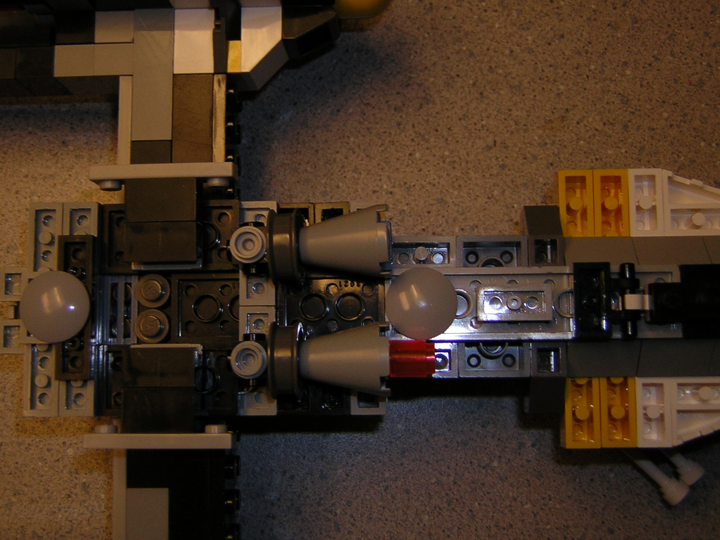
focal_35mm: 51
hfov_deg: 37.5
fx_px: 1061
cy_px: 270
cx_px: 360
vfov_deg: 28.6
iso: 50
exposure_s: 1/60.1
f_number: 3.1
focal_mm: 6.6
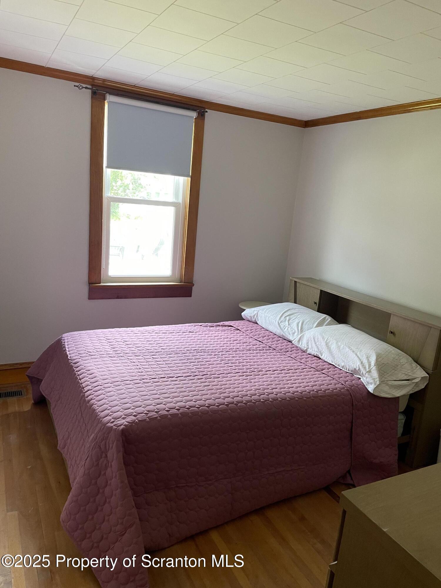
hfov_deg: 53.1
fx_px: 442
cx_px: 220
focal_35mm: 26
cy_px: 294
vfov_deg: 67.3
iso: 125
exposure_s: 1/68
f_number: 1.6
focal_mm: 4.2
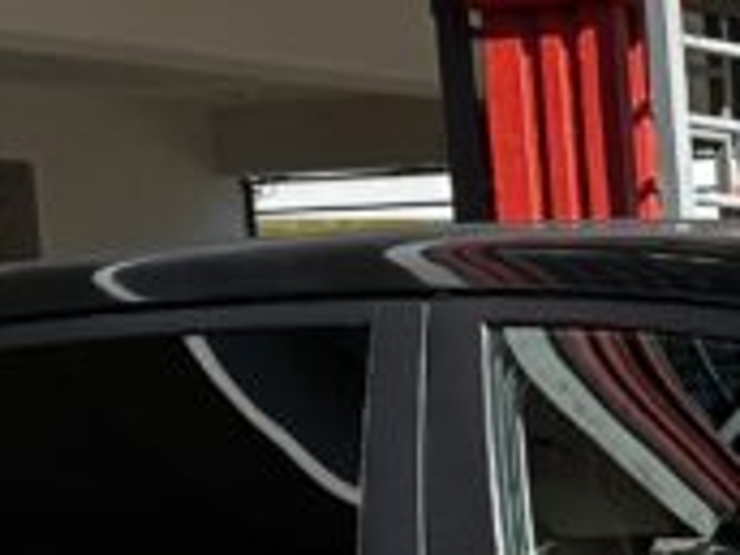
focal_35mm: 143
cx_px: 1020
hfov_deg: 13.2
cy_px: 1028
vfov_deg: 9.8
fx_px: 3057
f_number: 1.78
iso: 80
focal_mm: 6.86
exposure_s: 1/1949
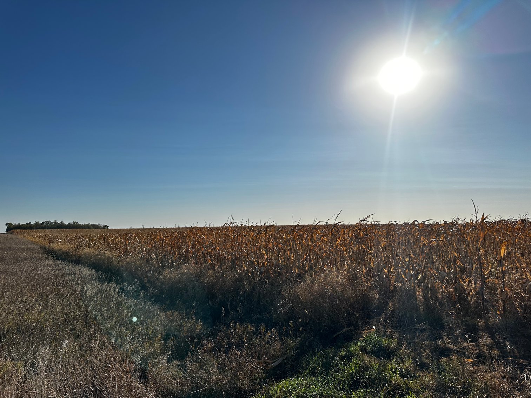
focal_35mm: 24
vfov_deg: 56.8
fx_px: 368
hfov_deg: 71.6
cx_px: 266
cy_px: 199
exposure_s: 1/8929
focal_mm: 6.86
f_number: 1.78
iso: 80
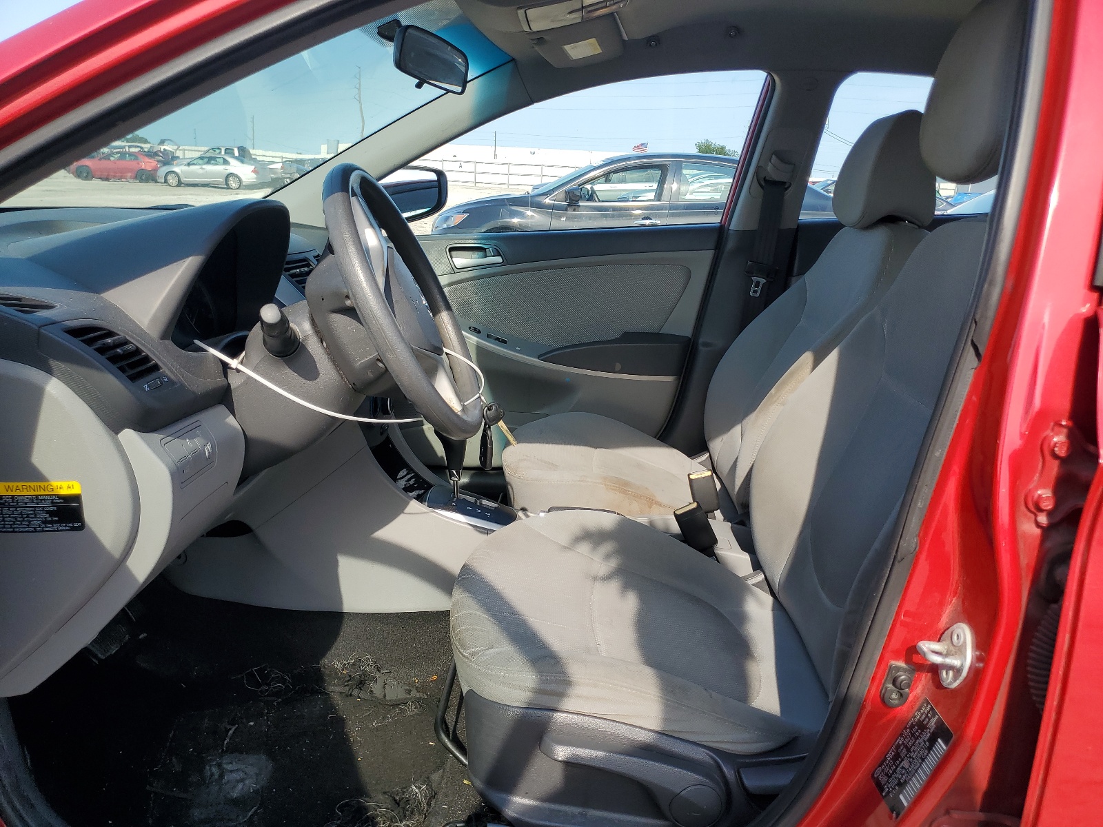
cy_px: 414
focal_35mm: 26
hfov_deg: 67.3
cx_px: 552
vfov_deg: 53.1
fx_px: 828
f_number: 1.5
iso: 50
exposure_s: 1/1250
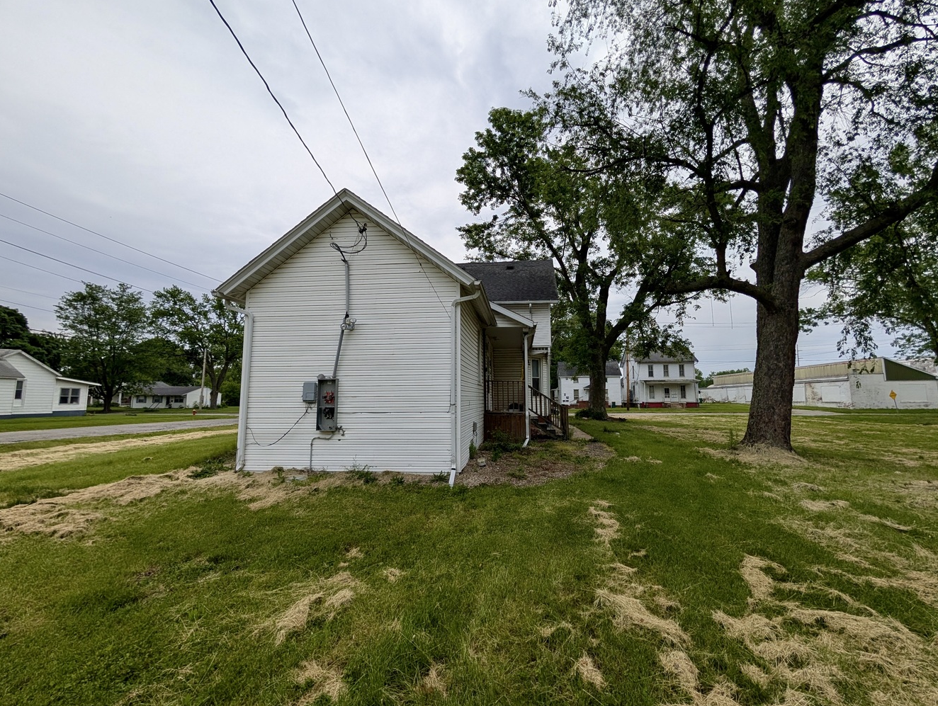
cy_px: 353
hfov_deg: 106.0
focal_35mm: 13
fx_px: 353
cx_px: 490
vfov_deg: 90.1
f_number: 1.7
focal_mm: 2.02
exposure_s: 1/3077
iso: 57
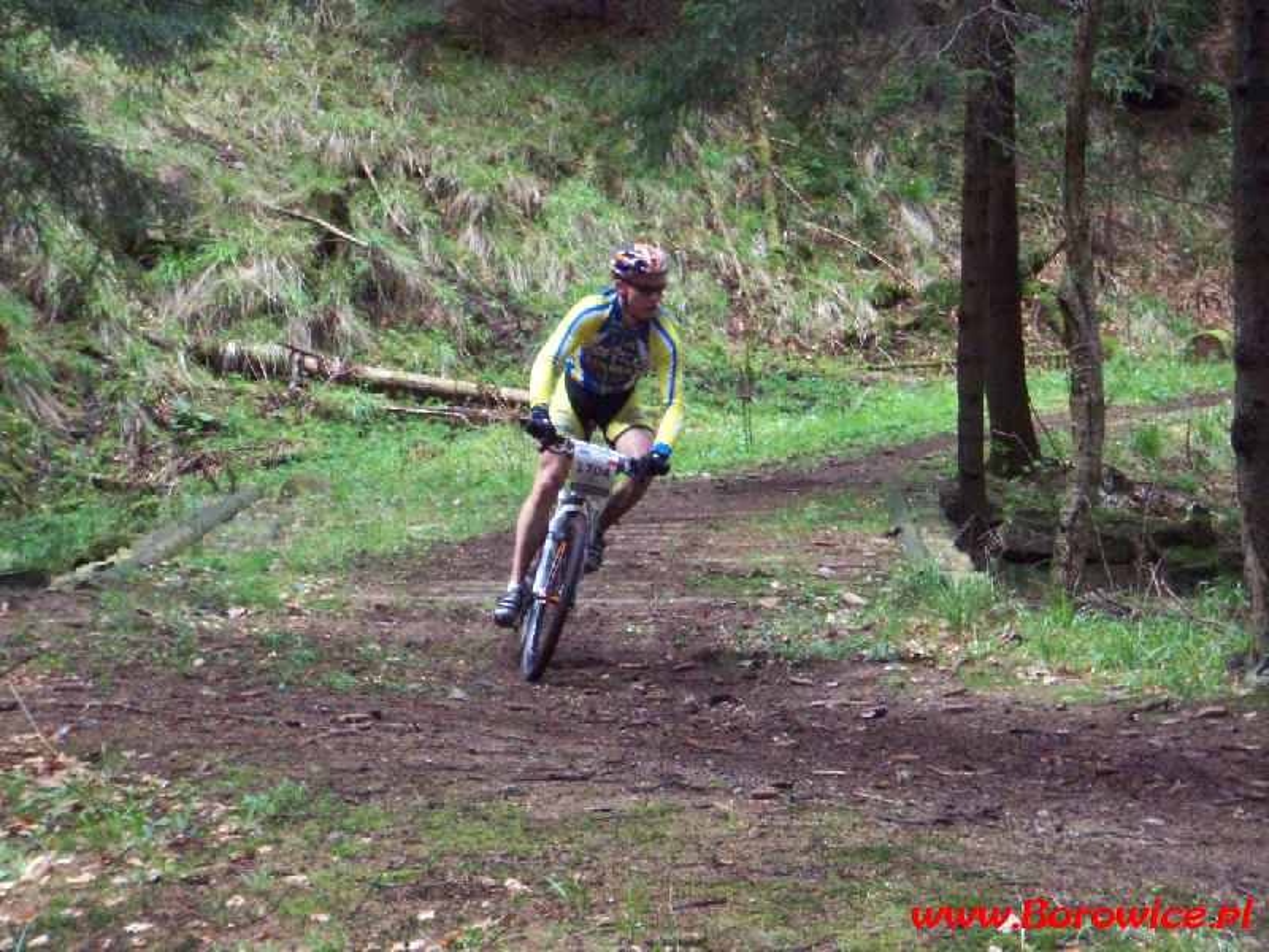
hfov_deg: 16.8
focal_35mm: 117
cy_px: 476
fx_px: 4289
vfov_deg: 12.7
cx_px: 634
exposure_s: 1/200
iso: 400
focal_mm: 19.2
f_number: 4.4
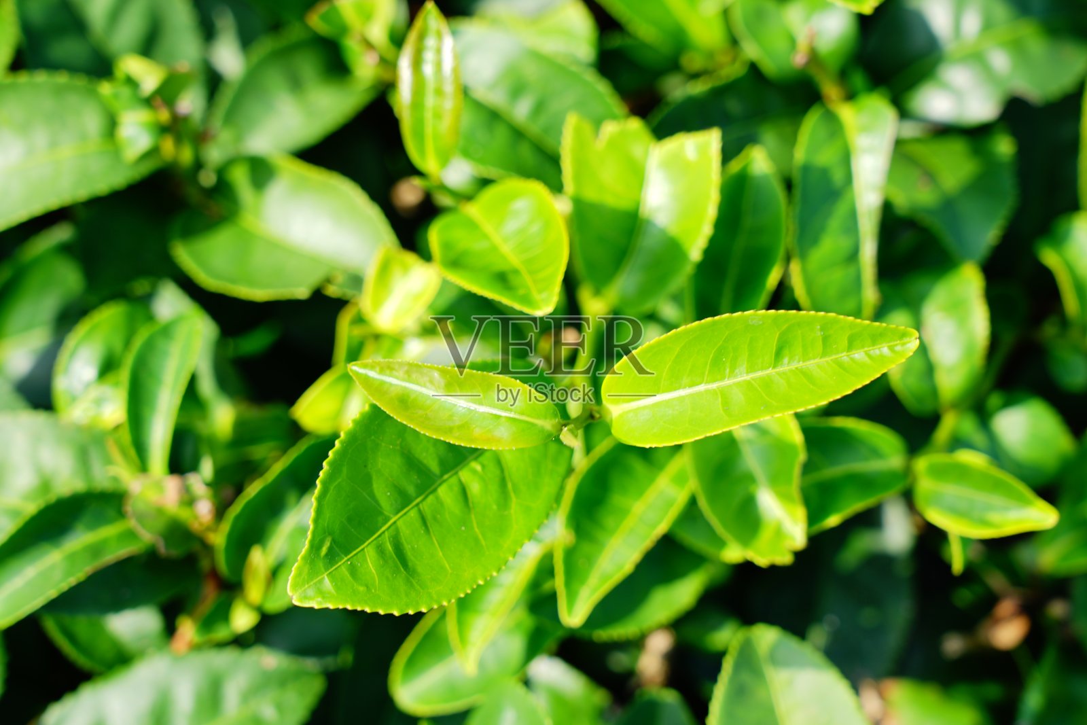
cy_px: 362
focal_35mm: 105
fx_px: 3170
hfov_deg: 19.5
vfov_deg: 13.0
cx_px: 544
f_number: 8
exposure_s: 1/60
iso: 50
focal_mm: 105
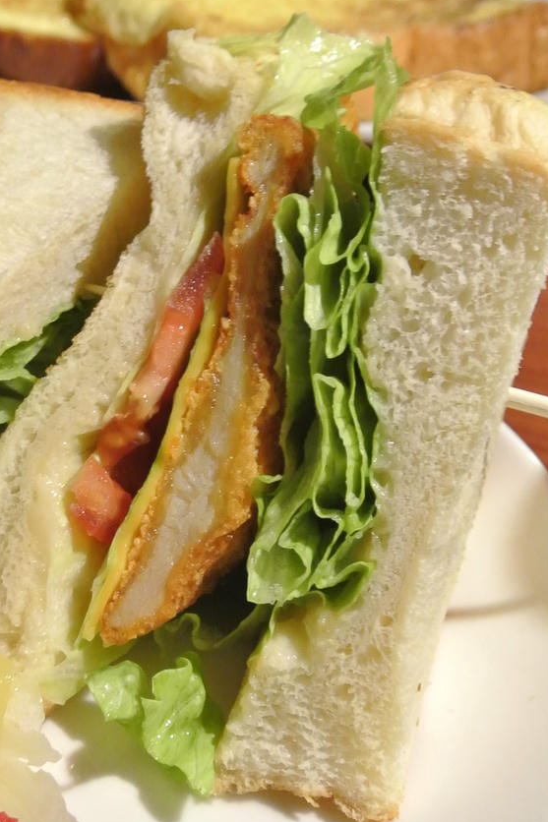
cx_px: 7
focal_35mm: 58
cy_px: 403
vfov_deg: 34.5
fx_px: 1325
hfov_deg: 22.5
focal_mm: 10
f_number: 3.5
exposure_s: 1/13
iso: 800
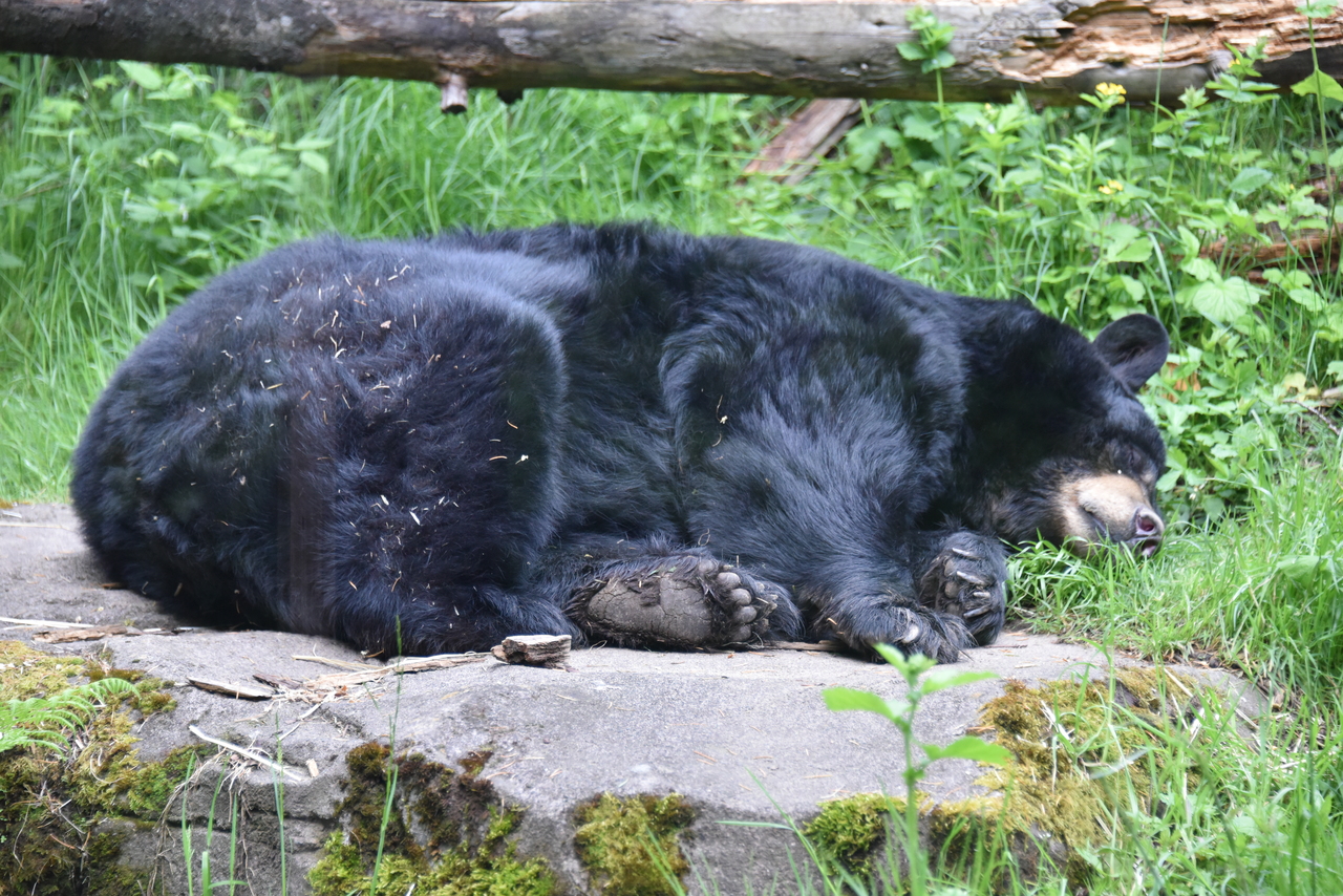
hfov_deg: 15.2
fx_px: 5037
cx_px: 672
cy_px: 448
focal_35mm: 135
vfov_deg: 10.2
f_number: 5.6
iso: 2800
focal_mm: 135
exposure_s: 1/320
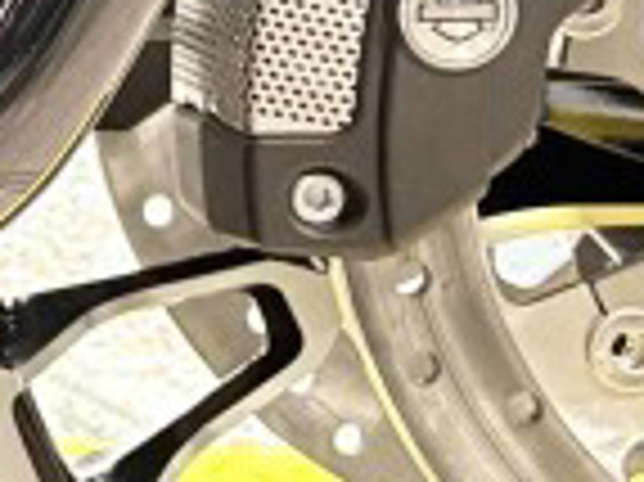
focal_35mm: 194
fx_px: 3606
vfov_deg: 7.4
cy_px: -356
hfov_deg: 8.5
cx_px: -1299
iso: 250
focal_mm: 5.96
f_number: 1.6
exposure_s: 1/60
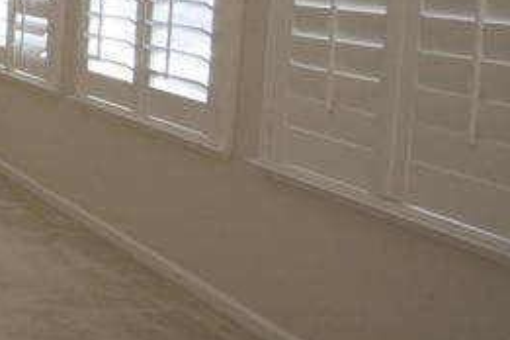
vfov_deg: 27.0
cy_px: -2
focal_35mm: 47
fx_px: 666
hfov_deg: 23.0
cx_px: -395
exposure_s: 1/250
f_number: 4.5
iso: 500
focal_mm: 8
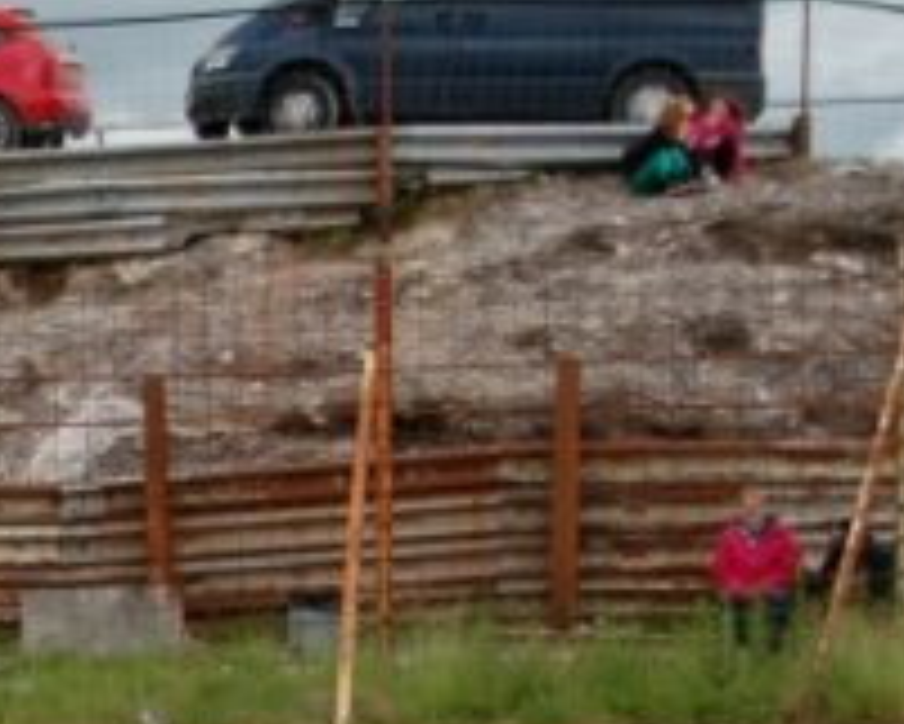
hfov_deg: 12.4
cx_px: -175
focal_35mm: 152
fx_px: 4069
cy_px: 949
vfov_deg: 10.0
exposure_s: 1/1000
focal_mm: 34
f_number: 4.5
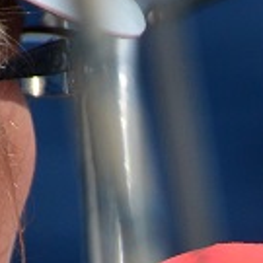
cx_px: 234
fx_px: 16031
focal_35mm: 1865
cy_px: 538
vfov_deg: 0.9
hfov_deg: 0.9
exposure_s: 1/8000
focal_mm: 220
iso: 560
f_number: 5.3
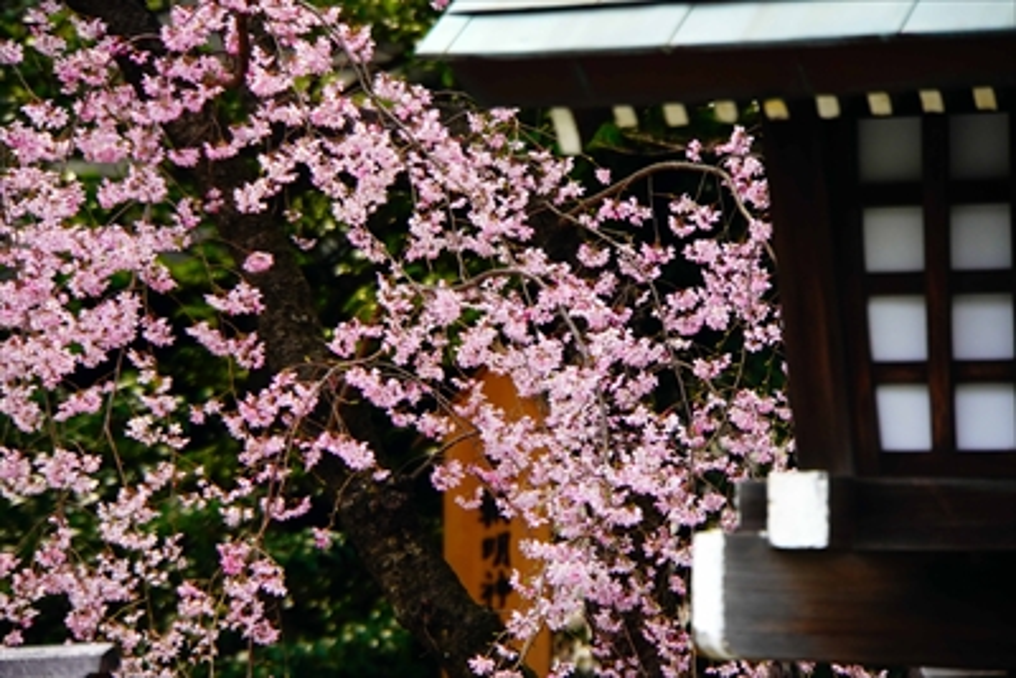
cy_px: 339
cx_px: 508
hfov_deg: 6.9
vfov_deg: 4.6
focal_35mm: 300
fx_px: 8469
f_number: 6.3
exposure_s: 1/320
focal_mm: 200
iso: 400
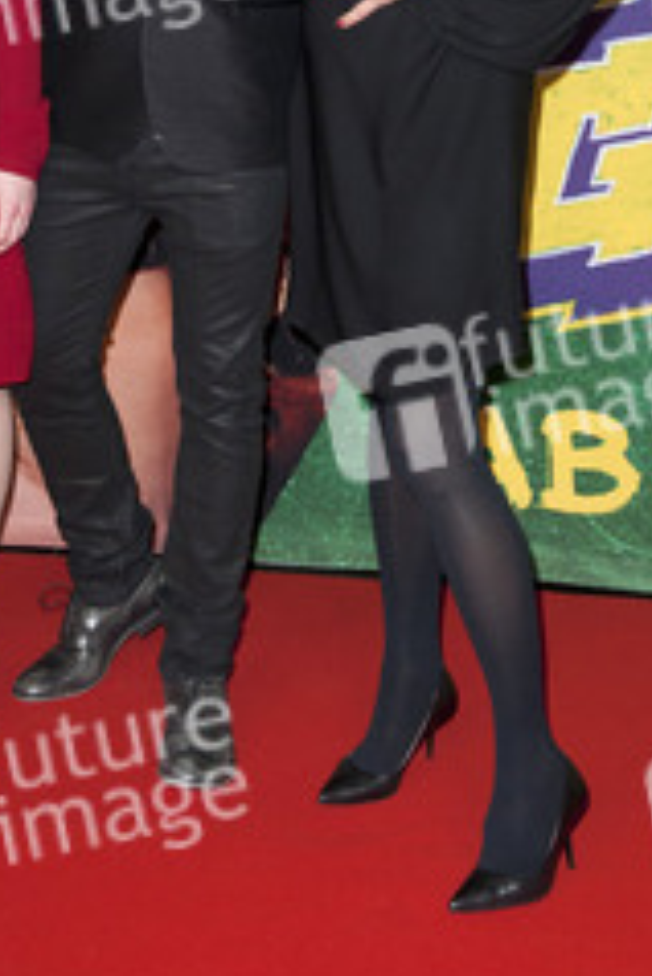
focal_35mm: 64
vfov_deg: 30.6
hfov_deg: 21.1
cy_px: 180
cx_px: 158
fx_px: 1736
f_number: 5.6
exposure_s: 1/250
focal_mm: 38
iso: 800
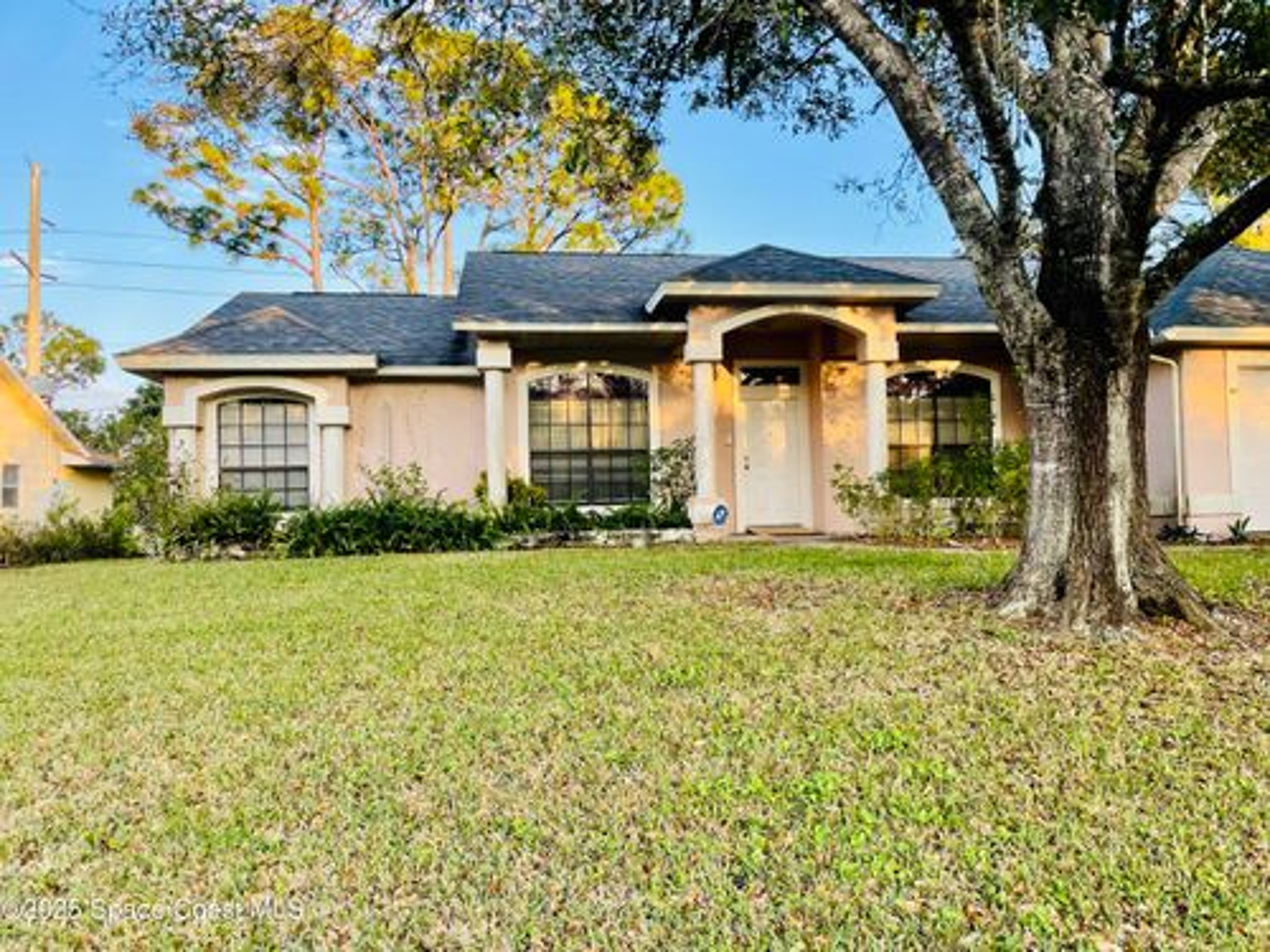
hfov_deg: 67.3
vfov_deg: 53.1
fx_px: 954
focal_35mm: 26
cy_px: 476
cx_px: 635
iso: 32
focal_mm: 4.2
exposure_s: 1/250
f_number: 1.6
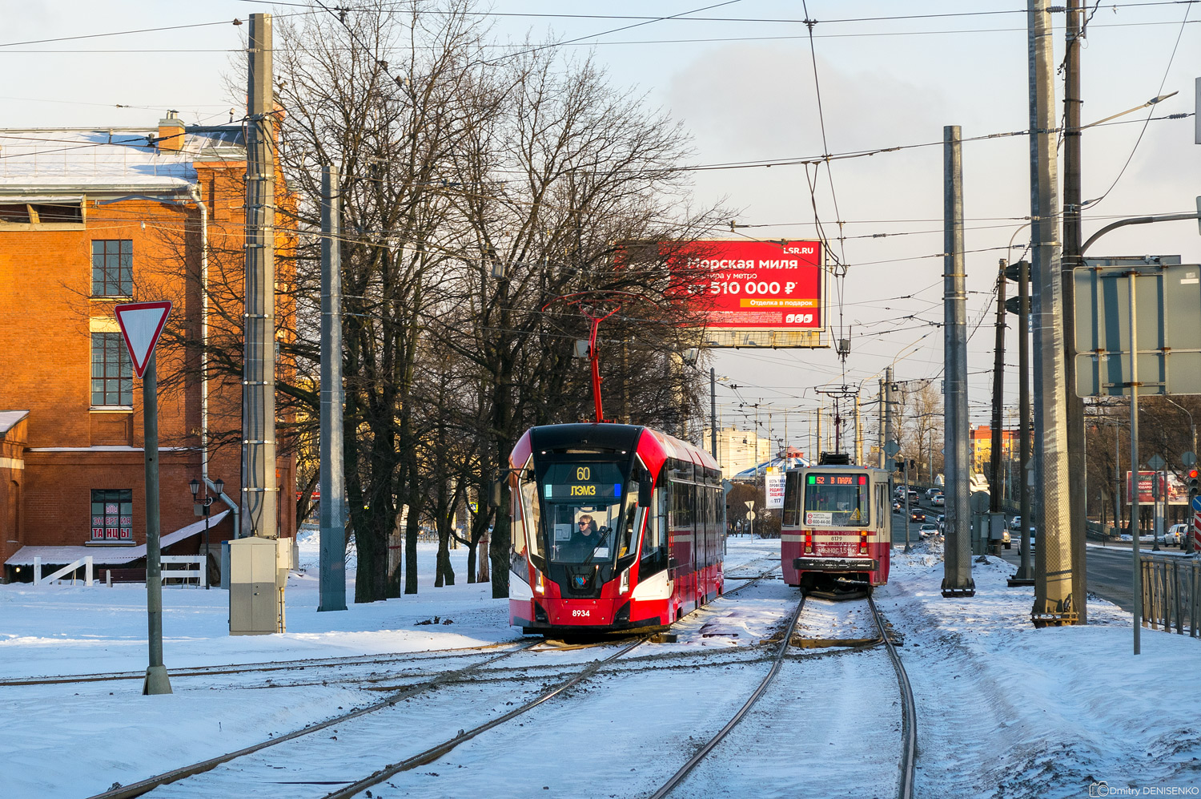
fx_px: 2750
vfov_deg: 16.5
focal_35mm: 82
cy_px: 400
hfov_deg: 24.6
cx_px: 600
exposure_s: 1/320
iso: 160
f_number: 7.1
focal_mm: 55
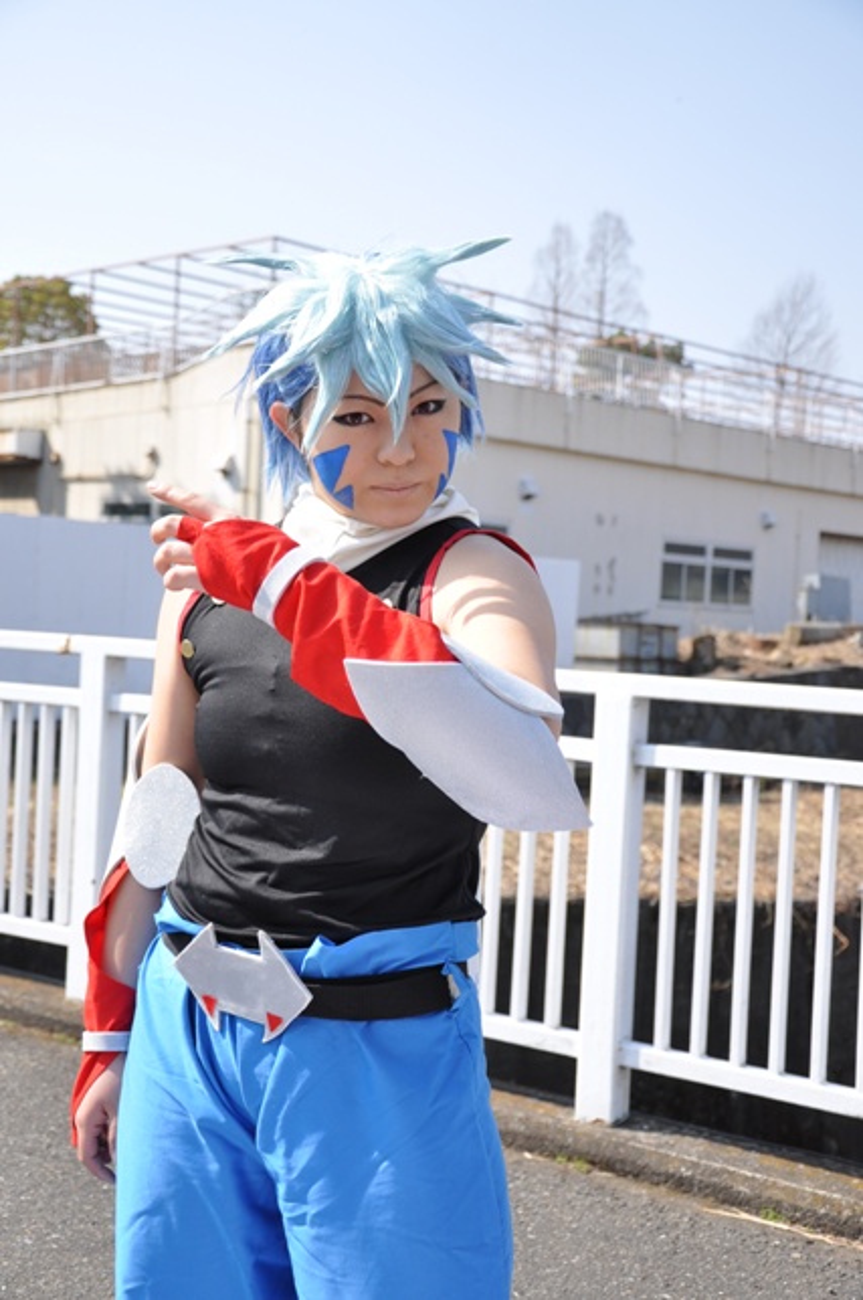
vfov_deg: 41.2
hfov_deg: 28.0
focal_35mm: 48
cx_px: 432
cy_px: 650
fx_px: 1731
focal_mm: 32
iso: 320
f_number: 4.5
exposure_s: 1/1000
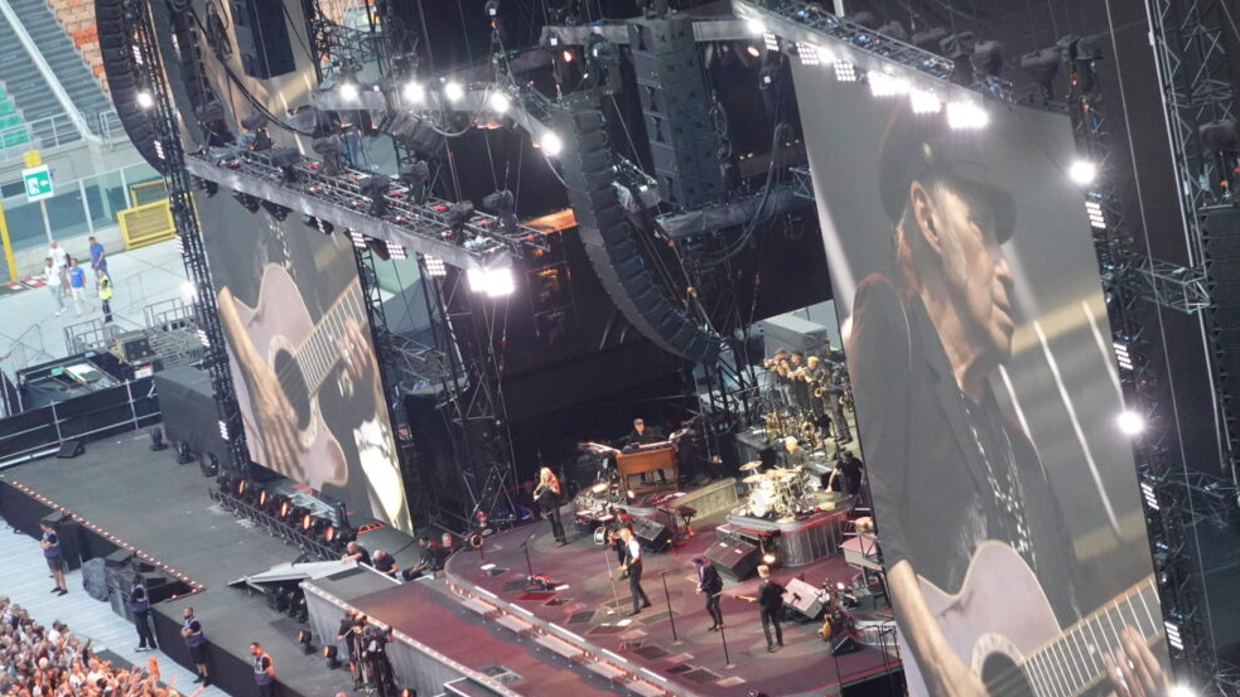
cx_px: 621
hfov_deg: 12.3
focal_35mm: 175
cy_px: 385
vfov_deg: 6.9
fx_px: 5754
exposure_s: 1/200
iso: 2500
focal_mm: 60.05
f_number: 4.5
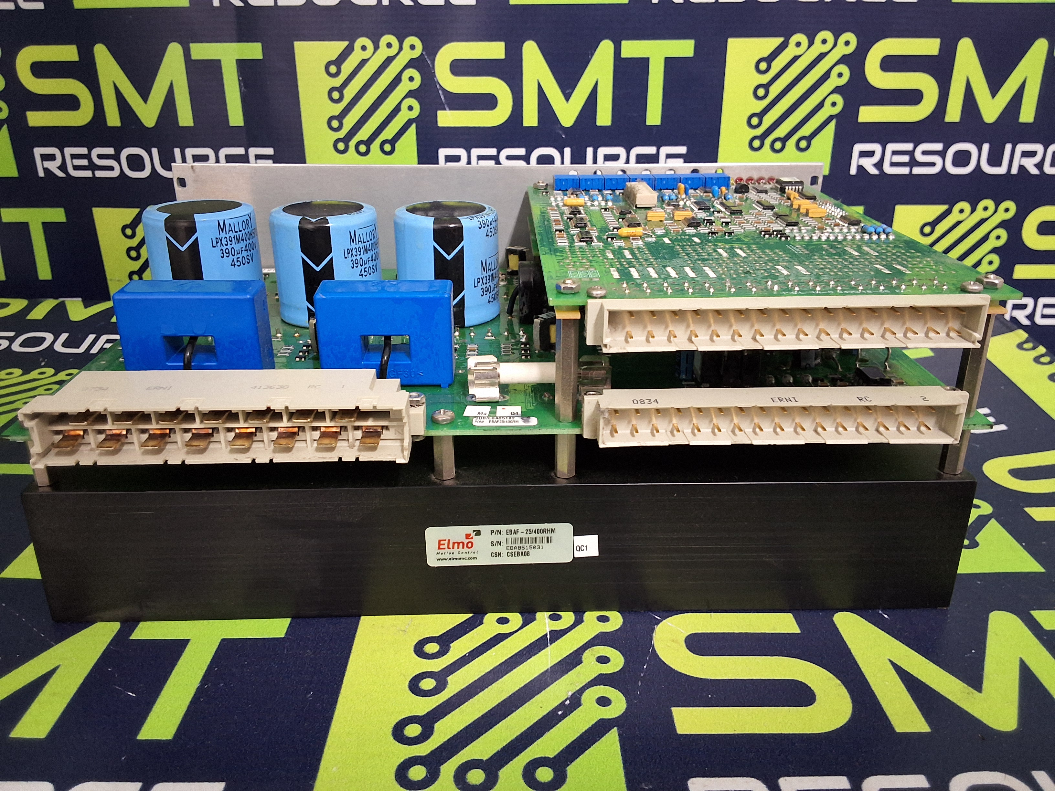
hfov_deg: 63.4
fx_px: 853
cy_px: 396
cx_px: 528
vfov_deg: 49.7
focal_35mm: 28
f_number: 1.9
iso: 250
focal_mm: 2.91
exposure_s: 1/24
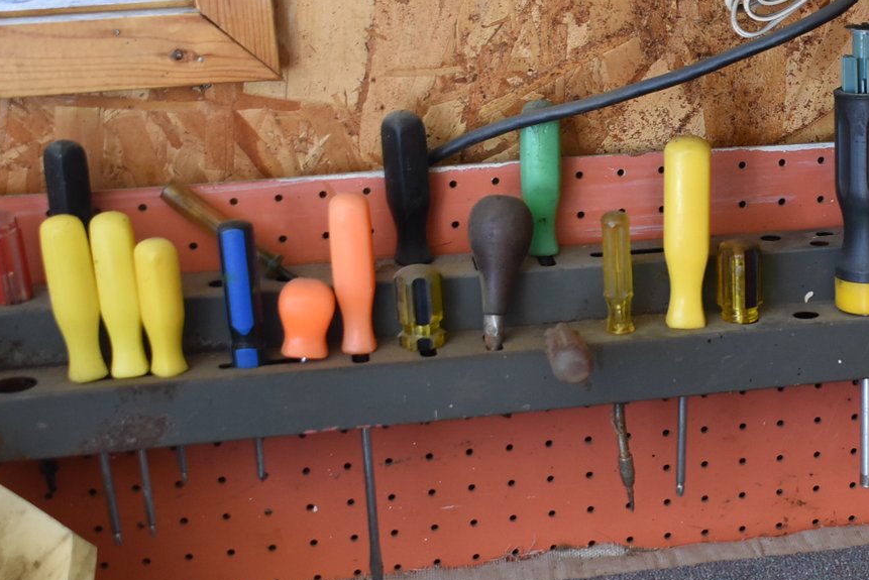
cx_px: 814
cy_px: 360
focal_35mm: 74
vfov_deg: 18.4
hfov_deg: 26.3
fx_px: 1787
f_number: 4
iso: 800
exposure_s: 1/160
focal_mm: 25
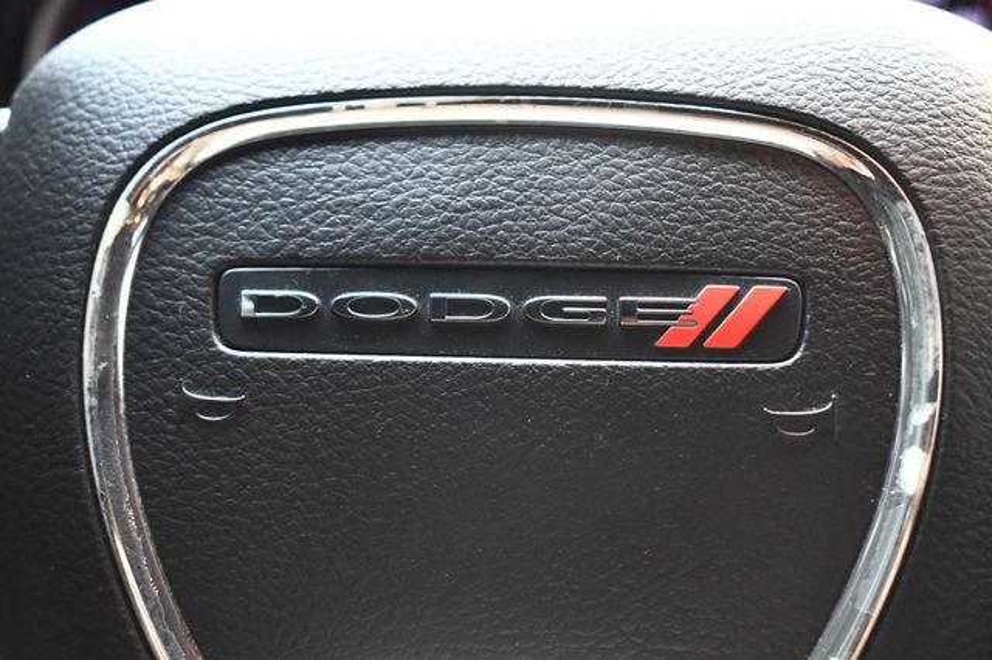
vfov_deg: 23.8
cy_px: 330
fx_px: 1570
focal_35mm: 57
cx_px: 496
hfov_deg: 35.1
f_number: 4.8
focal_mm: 38
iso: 3200
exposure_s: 1/80
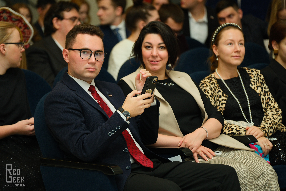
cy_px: 96
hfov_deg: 12.4
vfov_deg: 8.3
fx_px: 1319
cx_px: 143
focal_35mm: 166
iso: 1250
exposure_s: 1/160
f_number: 2.8
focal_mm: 110.6
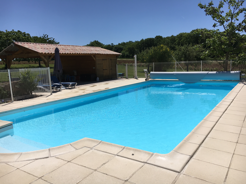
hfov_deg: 61.7
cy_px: 92
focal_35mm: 29
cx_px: 123
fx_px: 206
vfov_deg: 48.2
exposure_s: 1/4049
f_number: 2.2
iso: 25
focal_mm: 4.15
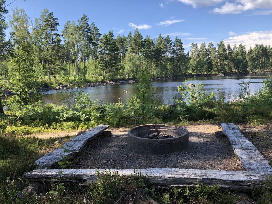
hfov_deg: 63.4
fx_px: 220
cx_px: 136
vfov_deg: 49.7
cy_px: 102
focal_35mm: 28
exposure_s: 1/571
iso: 20
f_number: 1.8
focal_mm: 3.99
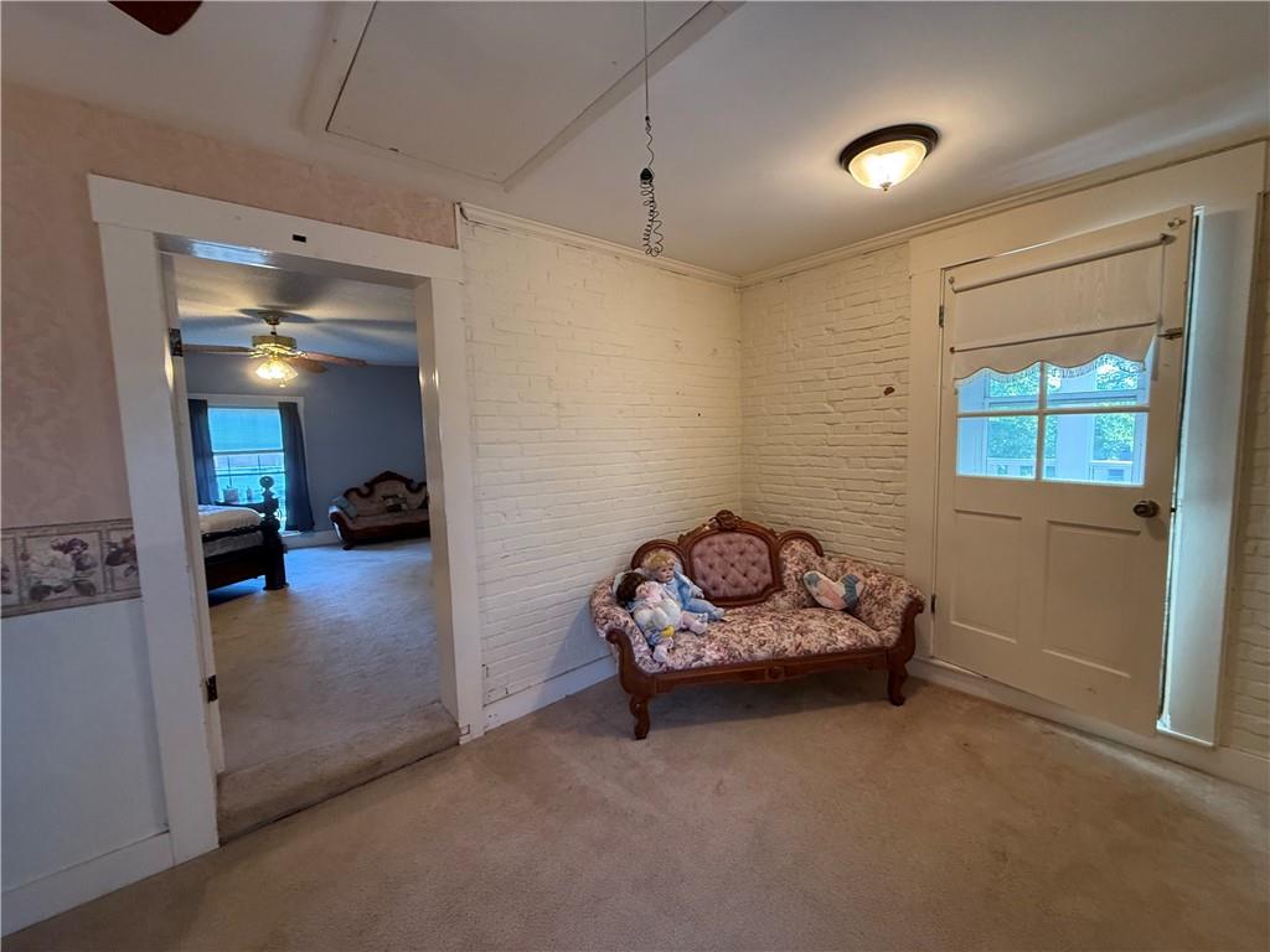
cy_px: 476
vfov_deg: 85.7
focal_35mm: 14
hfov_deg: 102.1
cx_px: 635
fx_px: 514
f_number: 2.2
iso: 250
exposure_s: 1/60
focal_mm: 2.22
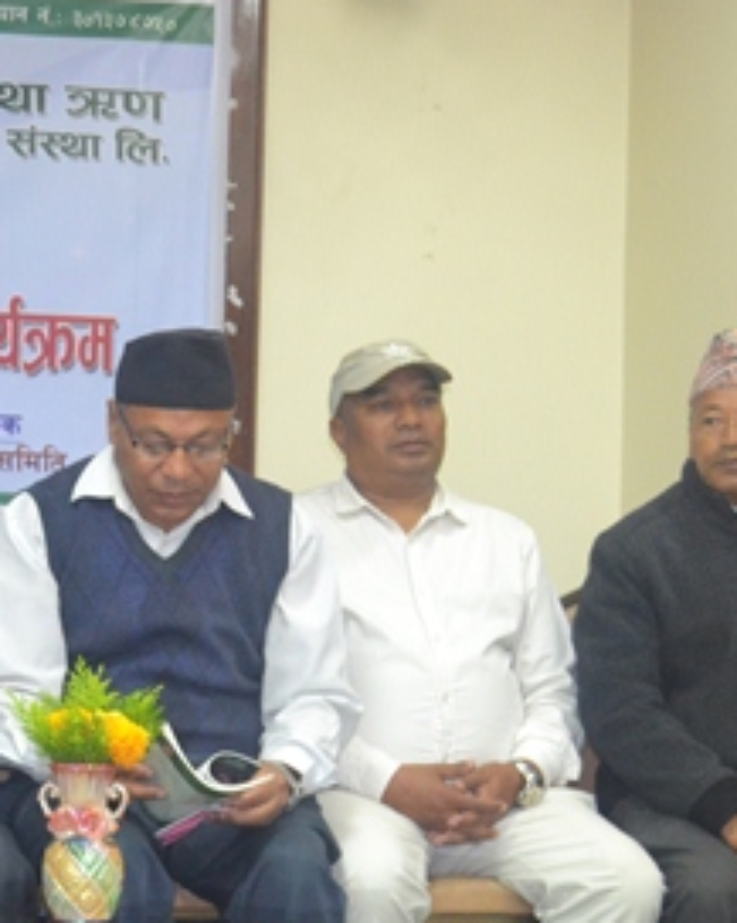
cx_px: -173
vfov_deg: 20.1
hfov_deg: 15.5
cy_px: 589
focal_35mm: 95
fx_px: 2605
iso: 1400
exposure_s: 1/60
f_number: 3.8
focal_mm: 23
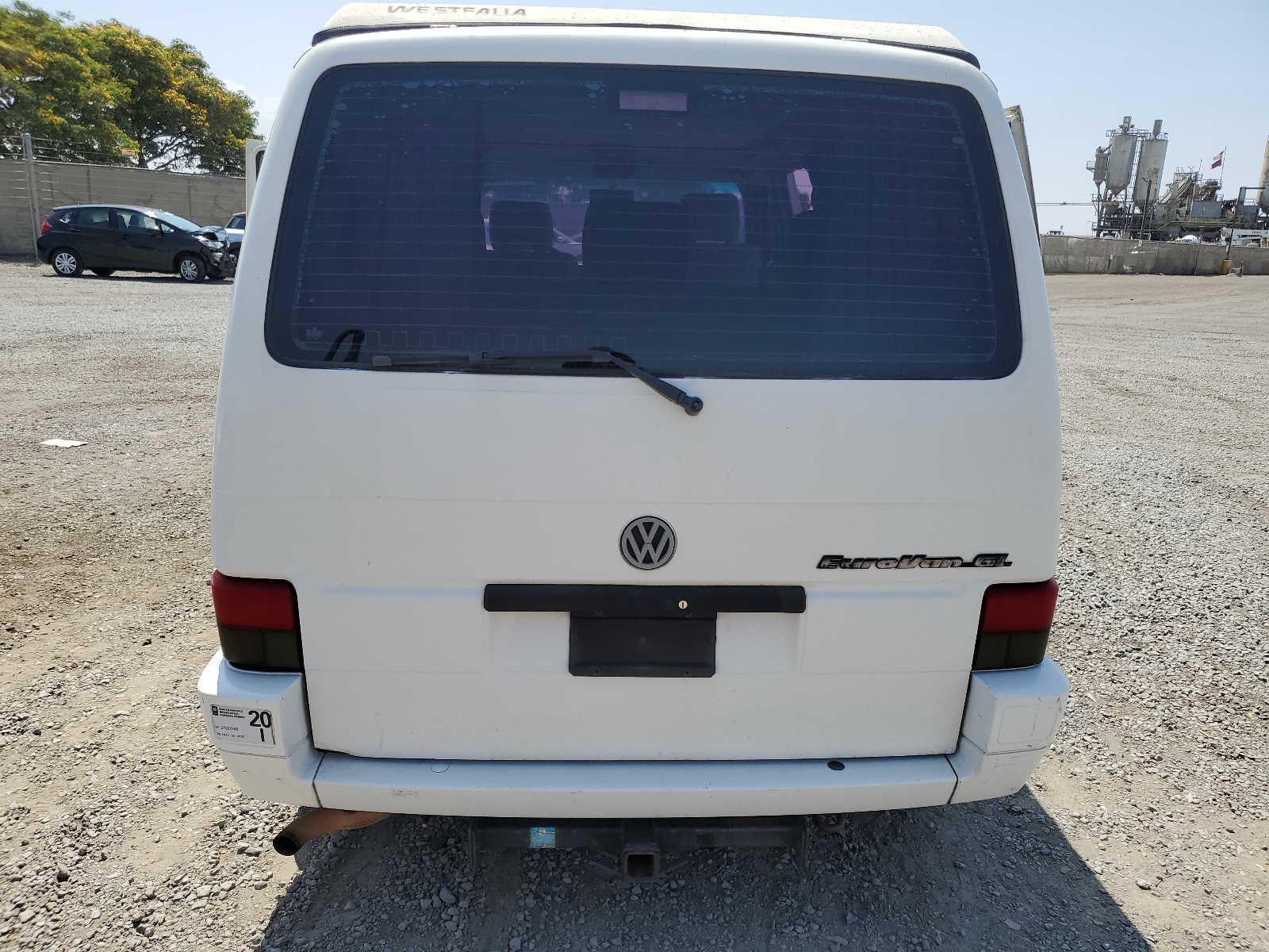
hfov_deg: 67.3
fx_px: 953
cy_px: 476
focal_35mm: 26
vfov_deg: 53.1
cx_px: 634
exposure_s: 1/3333
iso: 50
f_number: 1.5
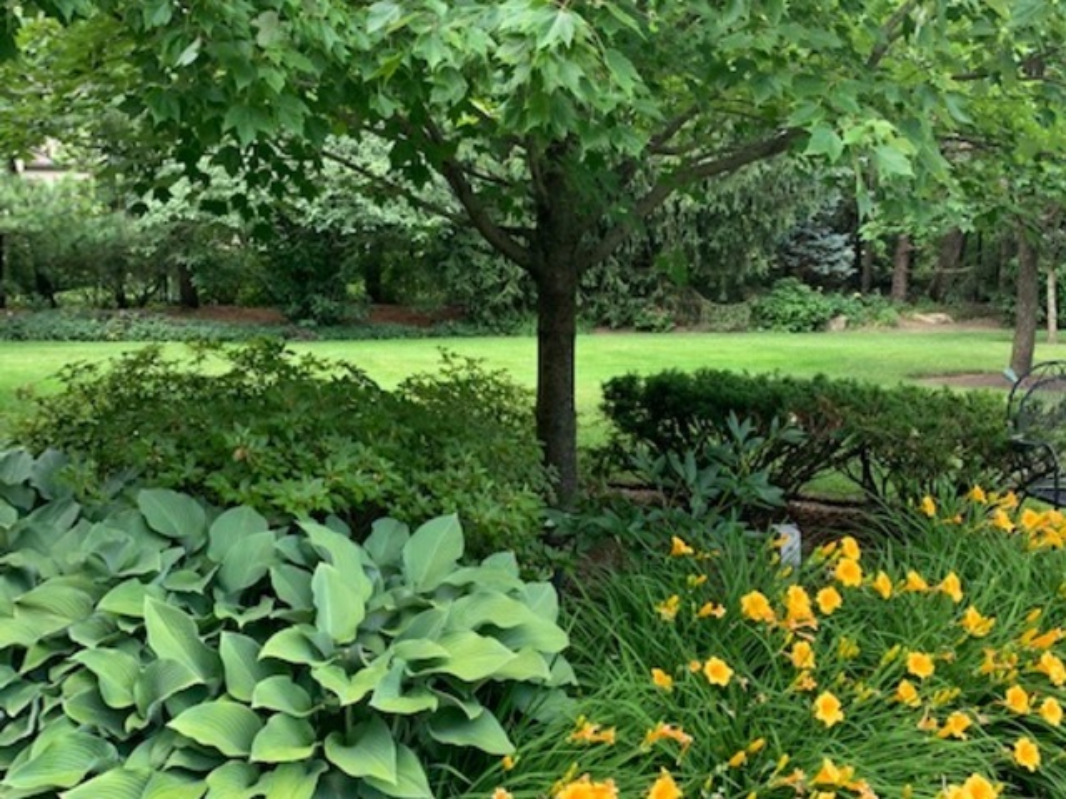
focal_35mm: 26
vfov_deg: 53.1
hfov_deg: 67.3
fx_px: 801
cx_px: 533
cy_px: 400
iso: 50
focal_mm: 4.25
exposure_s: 1/121
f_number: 1.8
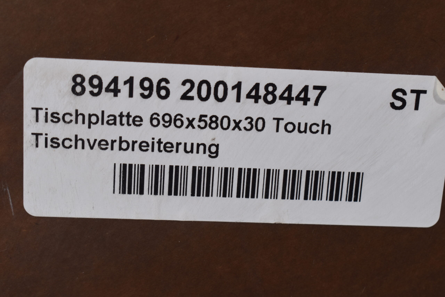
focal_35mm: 69
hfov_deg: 29.2
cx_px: 222
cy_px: 148
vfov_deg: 19.7
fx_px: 853
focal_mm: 46
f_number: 8
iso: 400
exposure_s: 1/60
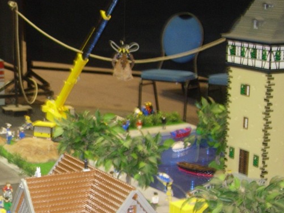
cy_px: 169
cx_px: 9
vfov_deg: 16.1
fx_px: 747
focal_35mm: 91
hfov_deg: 20.9
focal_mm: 7.8
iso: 115
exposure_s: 1/9.2
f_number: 2.8
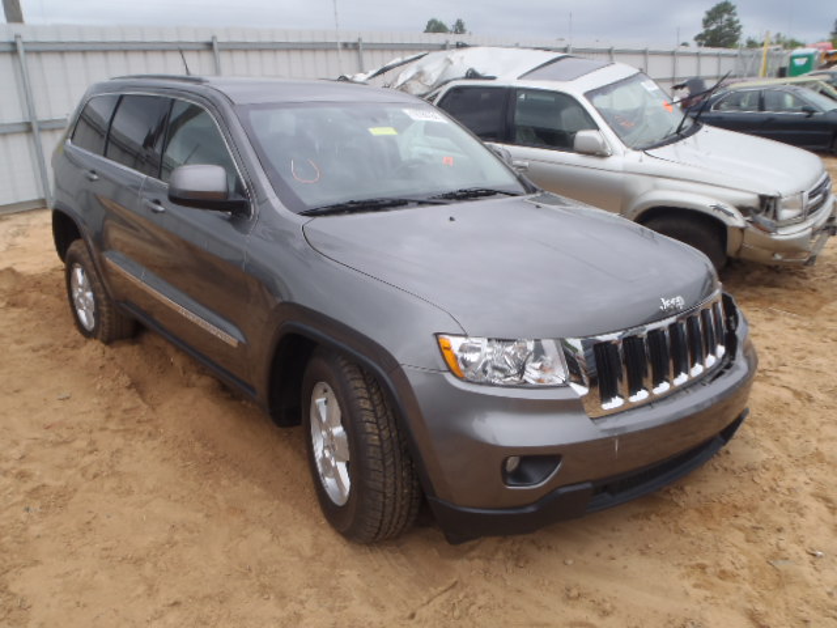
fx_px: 677
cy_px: 314
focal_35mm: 28
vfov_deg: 49.7
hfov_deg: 63.4
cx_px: 418
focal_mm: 5
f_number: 4.5
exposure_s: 1/250
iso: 80
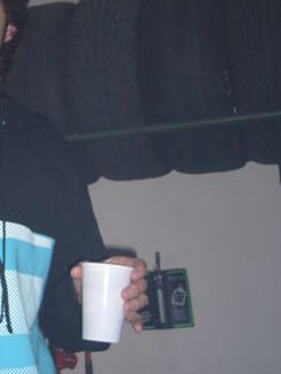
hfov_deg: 19.3
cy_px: 144
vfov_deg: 26.2
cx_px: -9
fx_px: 800
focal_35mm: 74
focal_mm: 5.8
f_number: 2.8
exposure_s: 1/60
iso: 100
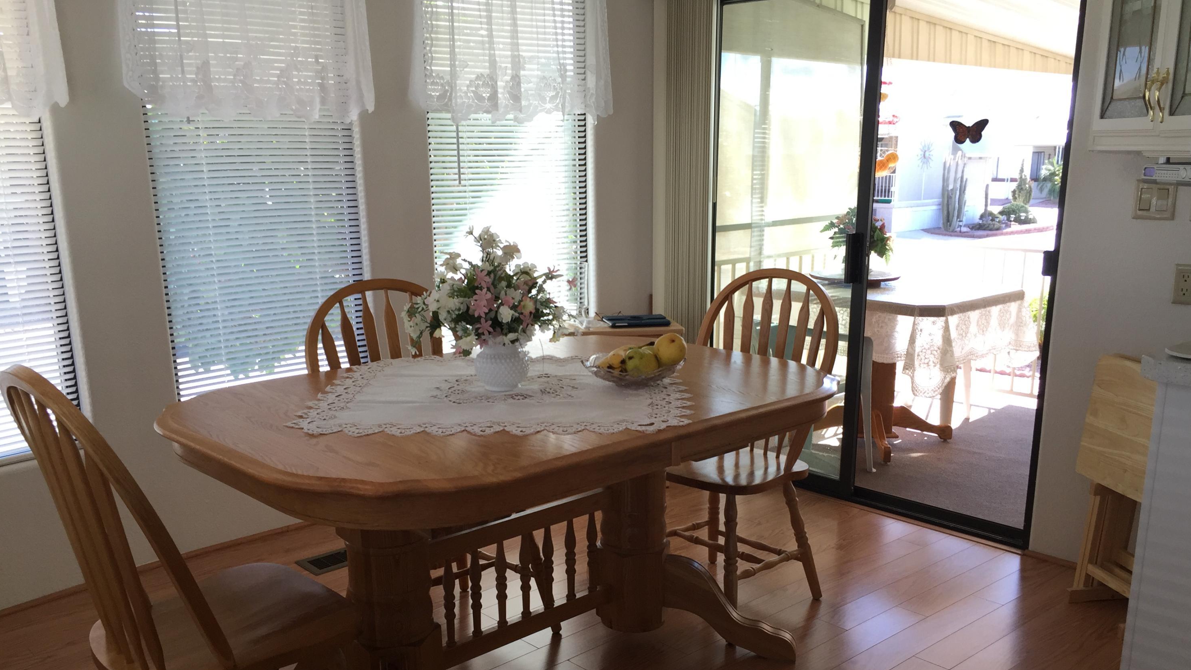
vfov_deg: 36.3
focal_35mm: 32
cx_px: 601
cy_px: 439
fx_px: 1011
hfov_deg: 61.0
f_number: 2.2
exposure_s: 1/120
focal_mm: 4.15
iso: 40
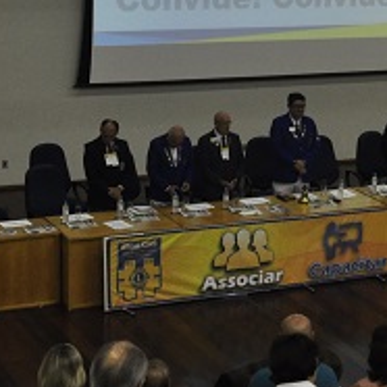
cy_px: 206
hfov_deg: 16.2
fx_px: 1353
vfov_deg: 16.3
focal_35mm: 107
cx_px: 300
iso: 1400
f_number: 4
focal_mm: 26
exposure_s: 1/80
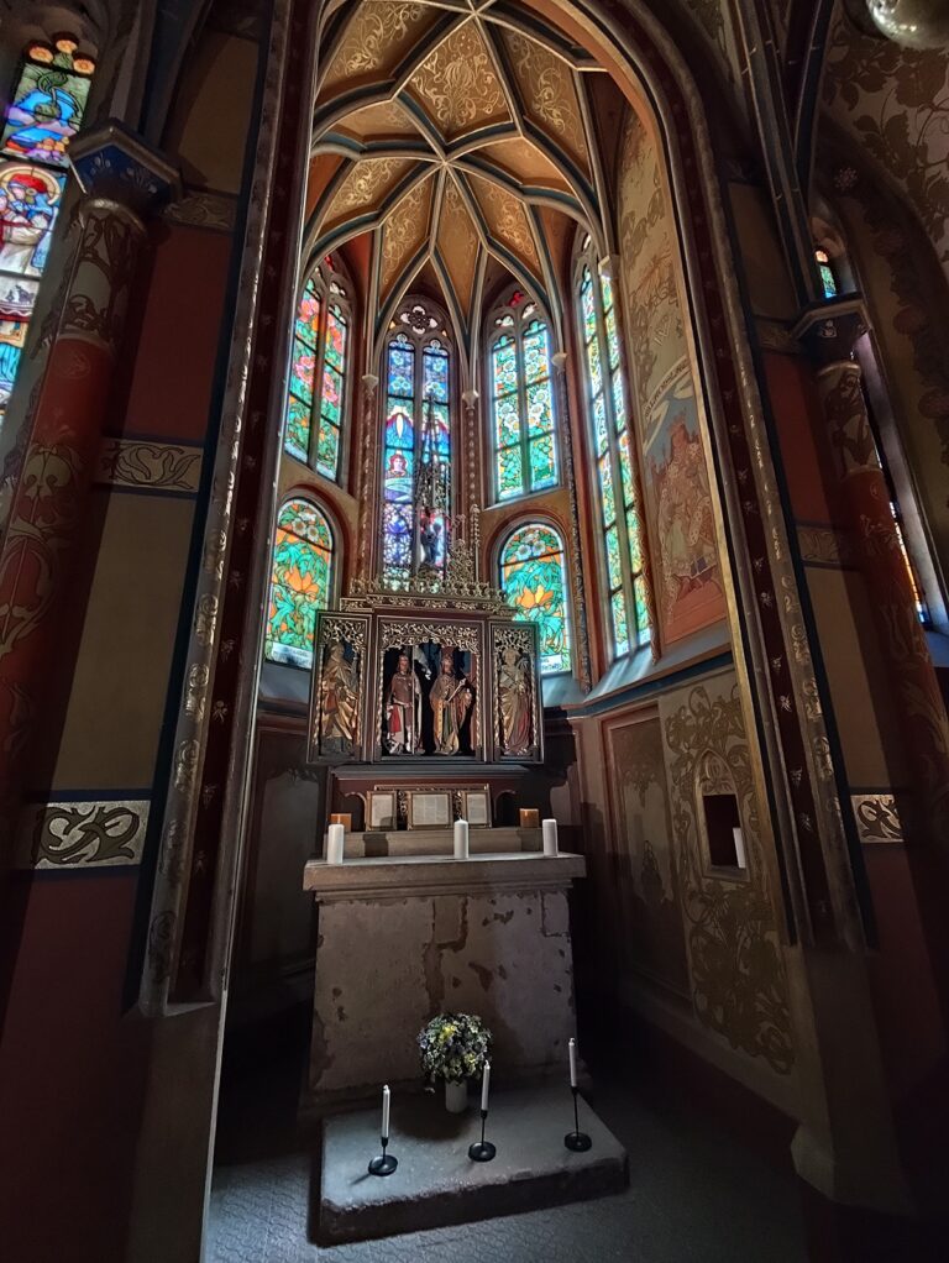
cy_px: 632
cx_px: 474
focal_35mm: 16
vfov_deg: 94.5
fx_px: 584
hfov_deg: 78.2
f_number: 2.2
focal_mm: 1.65
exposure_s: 1/20.9
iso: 320
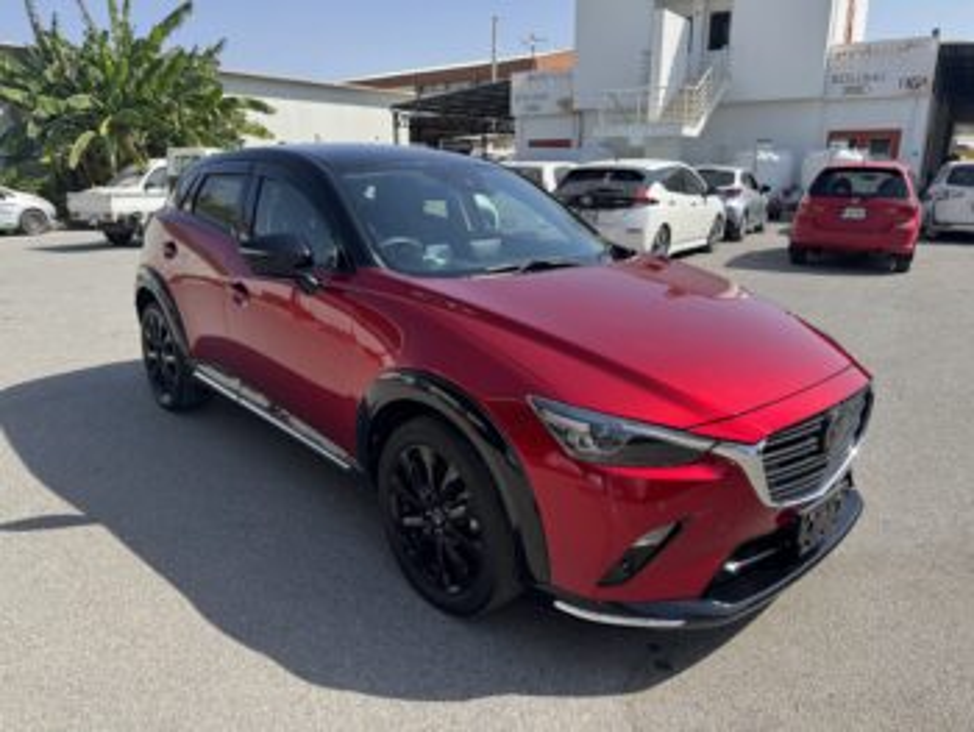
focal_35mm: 24
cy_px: 366
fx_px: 676
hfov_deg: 71.6
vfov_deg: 56.9
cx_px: 487
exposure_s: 1/2604
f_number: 1.78
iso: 80
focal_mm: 6.76
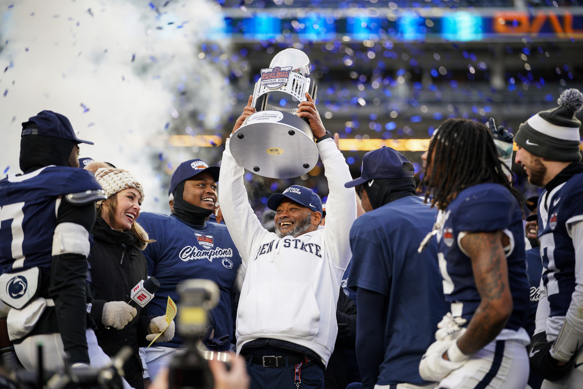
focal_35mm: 107
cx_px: 292
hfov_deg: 19.1
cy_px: 194
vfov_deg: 12.8
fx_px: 1733
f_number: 2
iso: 640
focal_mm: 107
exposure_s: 1/1600
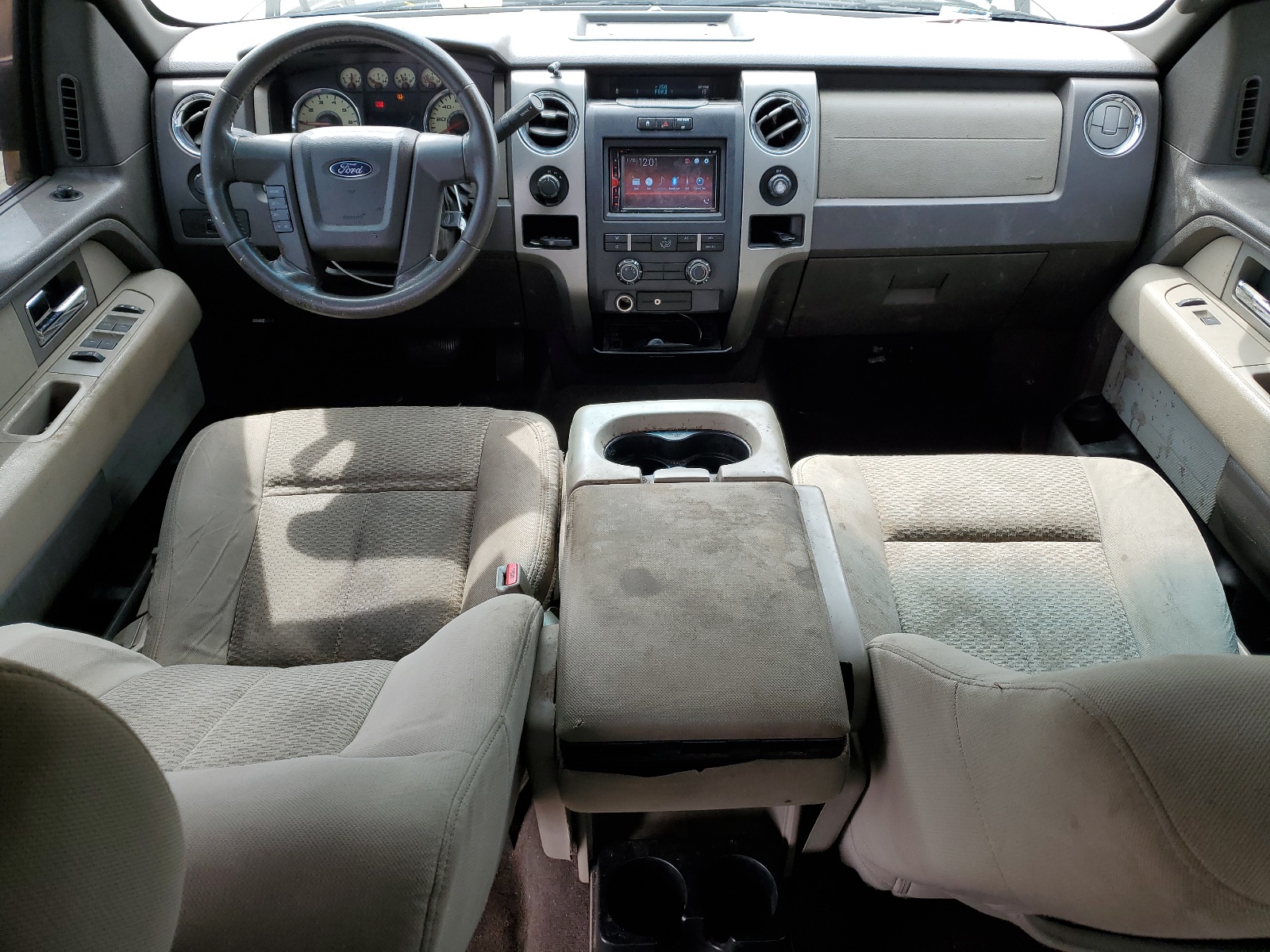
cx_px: 635
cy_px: 476
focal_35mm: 26
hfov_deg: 67.3
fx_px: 954
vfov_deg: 53.1
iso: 50
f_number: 1.5
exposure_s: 1/256
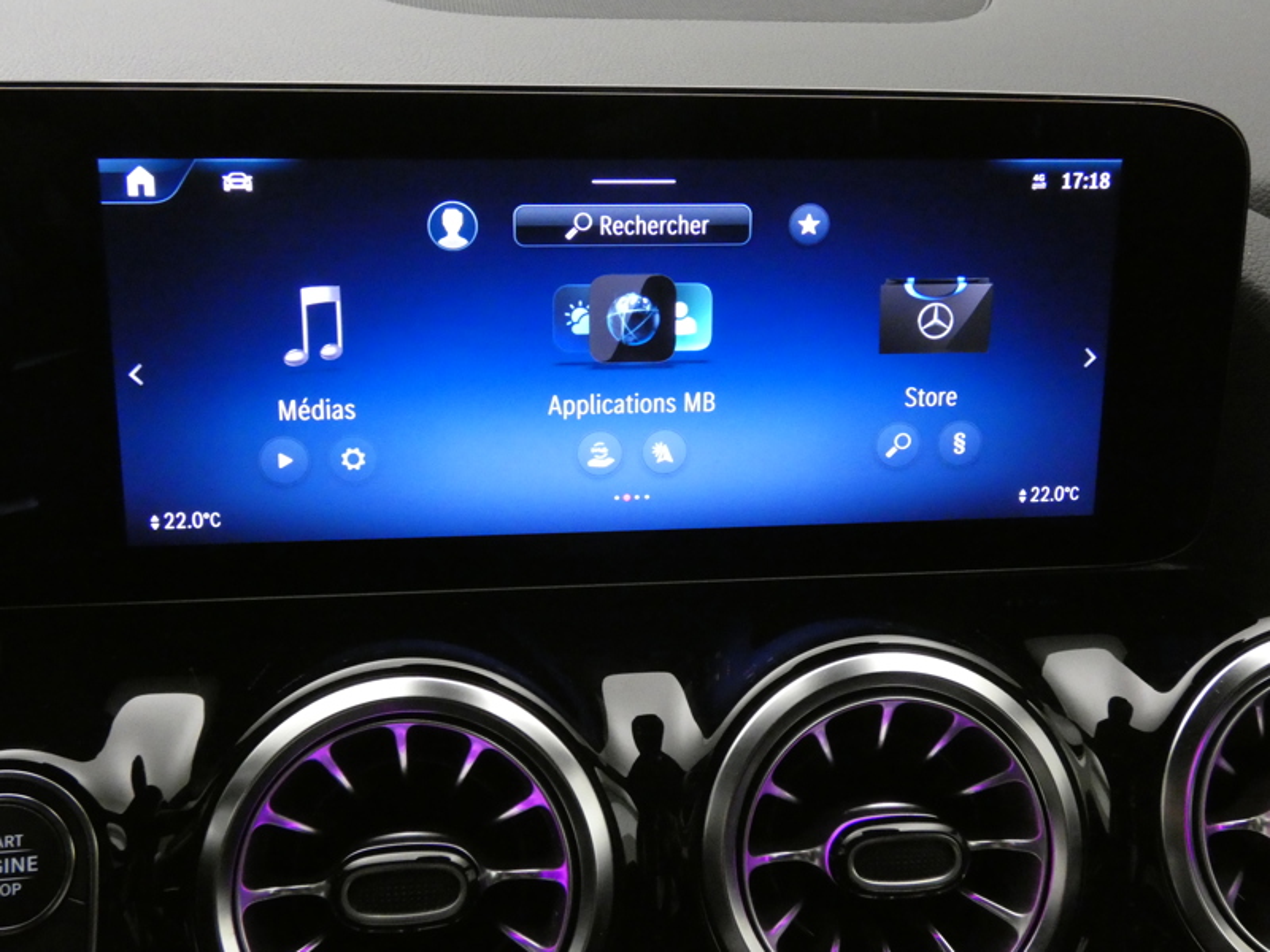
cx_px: 635
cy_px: 476
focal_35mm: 41
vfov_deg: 35.1
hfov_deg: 45.8
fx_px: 1504
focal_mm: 7.3
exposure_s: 1/25
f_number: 3.6
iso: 1600
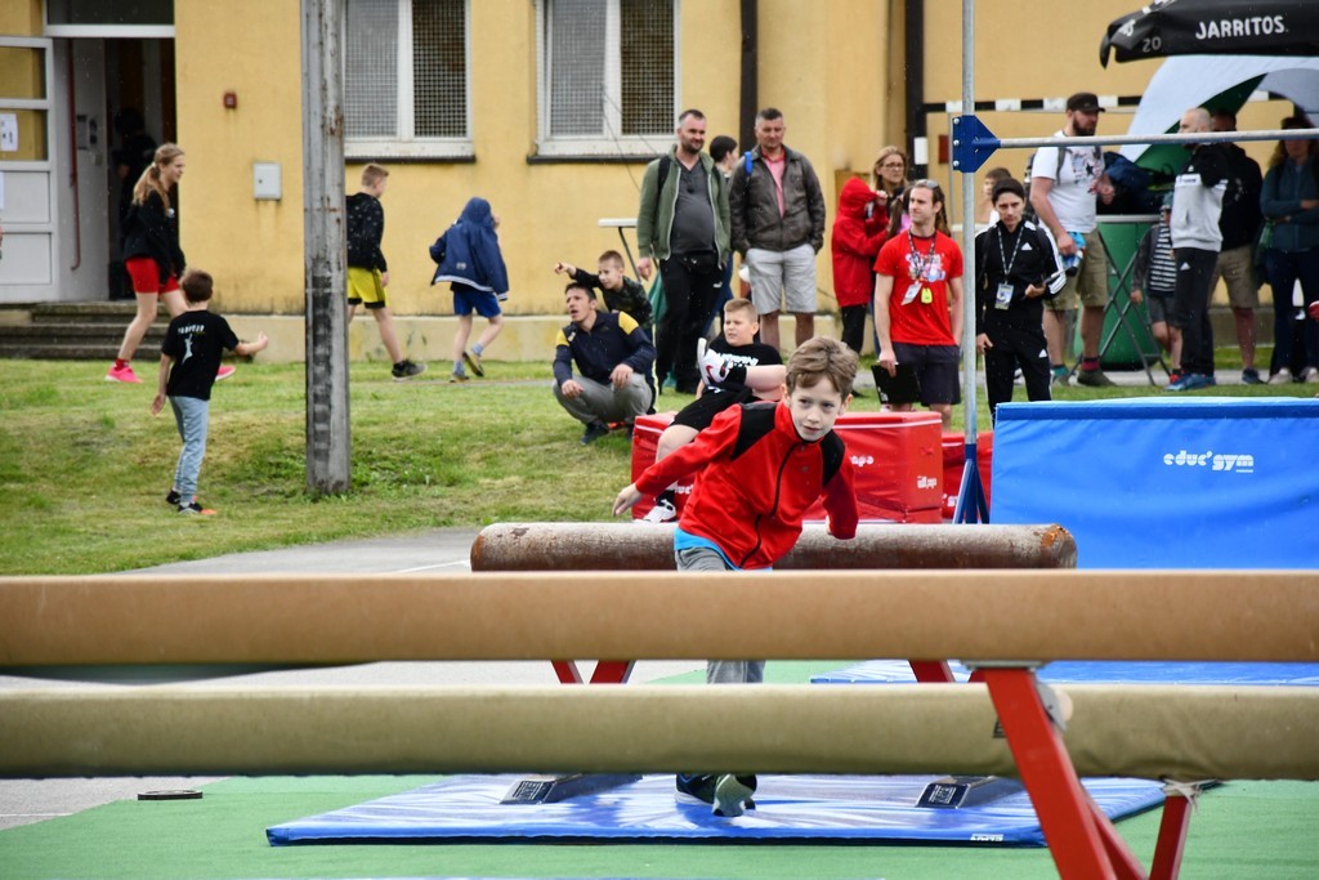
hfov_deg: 9.8
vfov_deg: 6.5
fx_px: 7695
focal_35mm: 210
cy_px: 440
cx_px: 660
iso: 800
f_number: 5.6
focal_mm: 140
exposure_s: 1/500
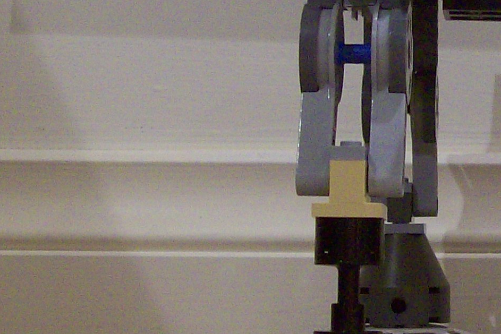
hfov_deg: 17.6
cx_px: 525
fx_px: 1573
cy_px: 123
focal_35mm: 113
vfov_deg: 12.1
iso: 160
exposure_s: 1/16.6
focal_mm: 6
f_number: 2.7
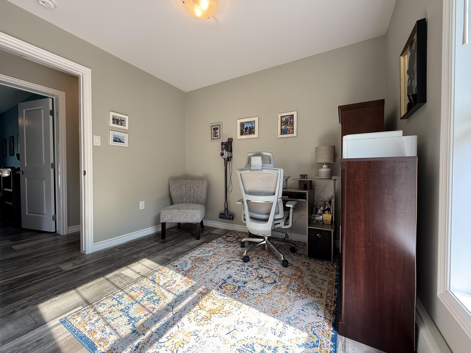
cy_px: 176
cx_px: 236
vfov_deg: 85.7
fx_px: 190
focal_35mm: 14
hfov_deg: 102.1
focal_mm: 2.22
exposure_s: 1/99
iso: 80
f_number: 2.2
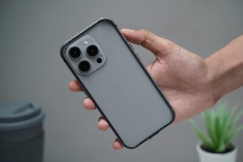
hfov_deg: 31.9
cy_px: 81
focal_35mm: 63
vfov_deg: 21.6
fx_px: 425
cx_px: 122
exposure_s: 1/160
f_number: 4
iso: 1600
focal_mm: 63
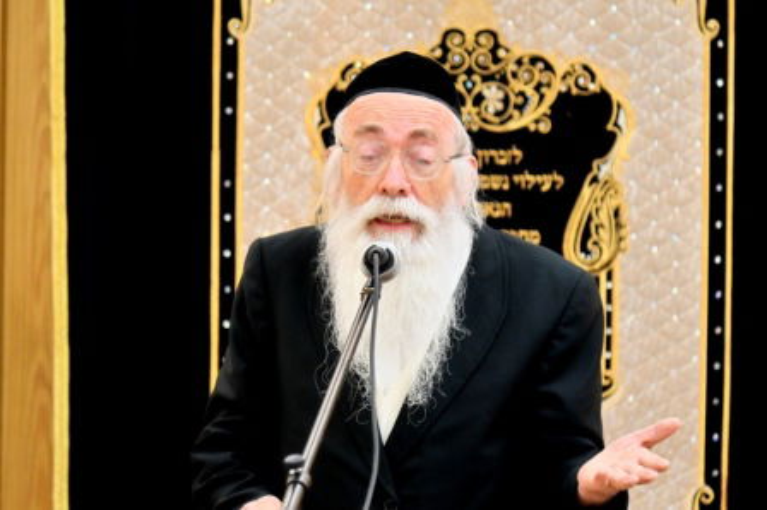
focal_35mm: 180
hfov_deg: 11.4
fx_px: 3832
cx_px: 384
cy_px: 255
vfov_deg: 7.6
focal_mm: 120
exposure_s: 1/320
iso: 1250
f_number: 4
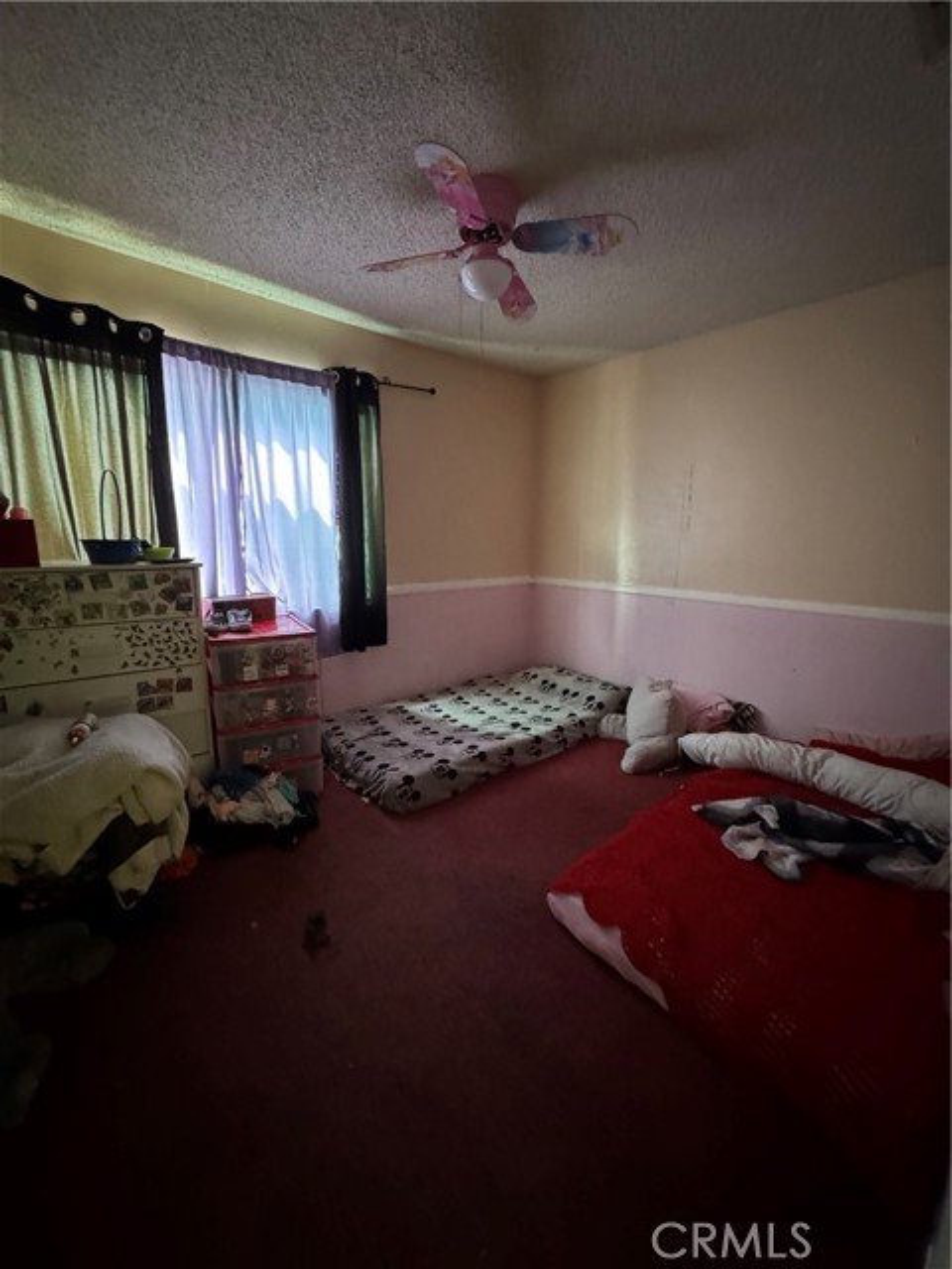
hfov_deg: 85.7
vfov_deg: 102.1
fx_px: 513
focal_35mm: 14
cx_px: 476
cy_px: 634
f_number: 2.2
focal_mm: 2.22
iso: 1600
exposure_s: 1/33
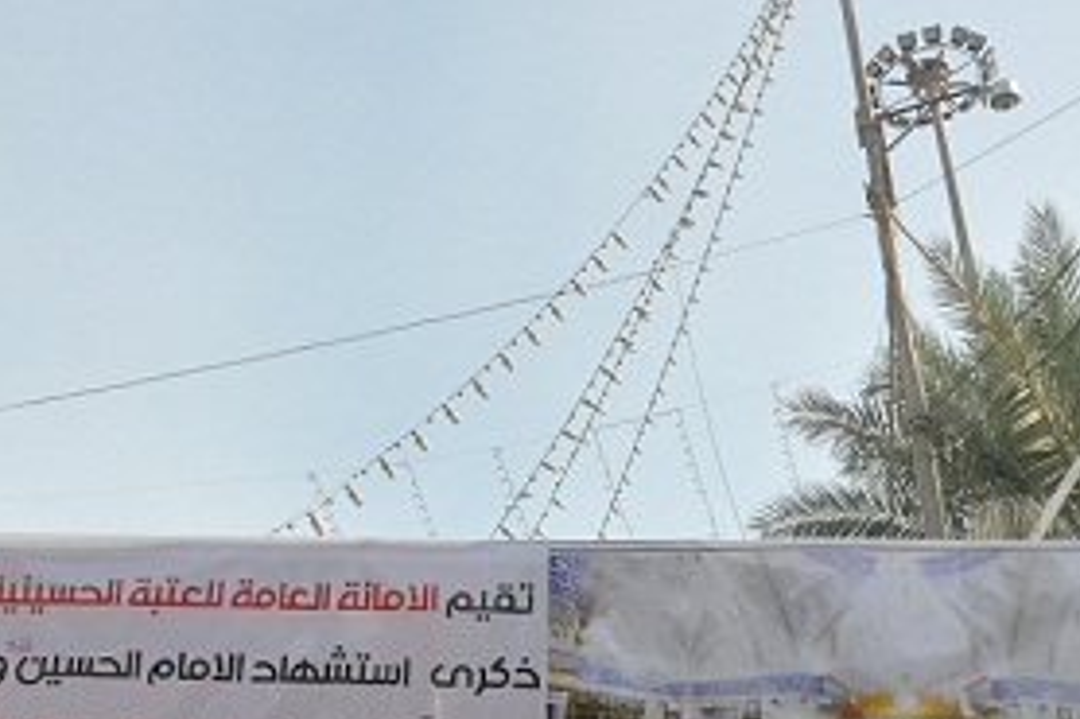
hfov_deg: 39.6
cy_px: 529
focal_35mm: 50
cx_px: 495
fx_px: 1499
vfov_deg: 26.7
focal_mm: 18
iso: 3200
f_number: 18
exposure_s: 1/1250
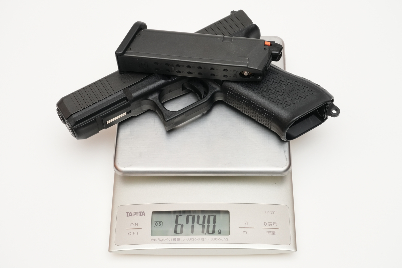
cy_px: 134
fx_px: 759
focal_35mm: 68
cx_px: 201
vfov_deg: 20.0
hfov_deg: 29.7
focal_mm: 68
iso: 1600
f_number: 22
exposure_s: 1/60
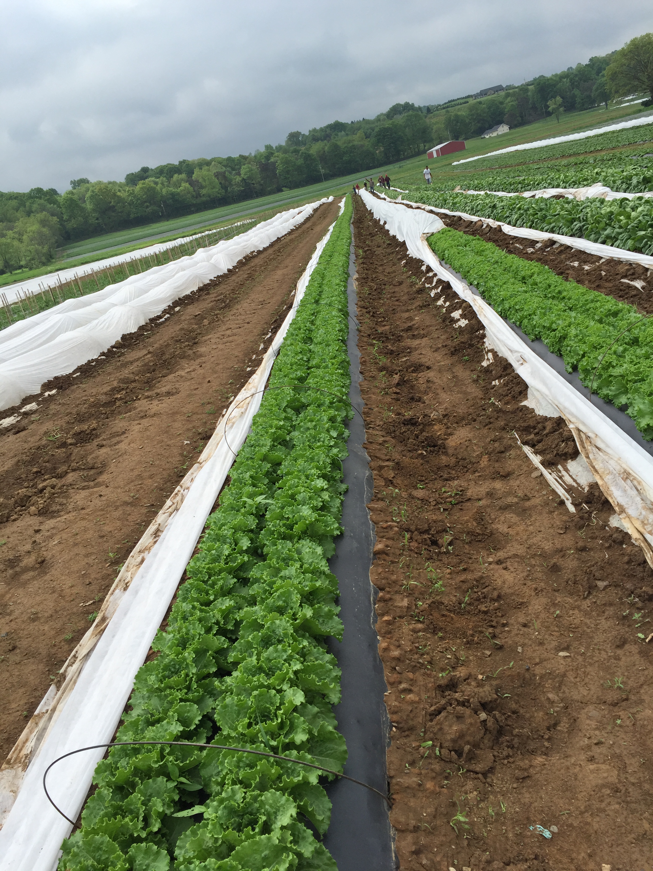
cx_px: 326
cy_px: 436
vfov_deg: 61.7
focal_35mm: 29
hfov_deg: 48.2
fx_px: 729
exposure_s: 1/1721
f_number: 2.2
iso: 32
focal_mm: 4.15
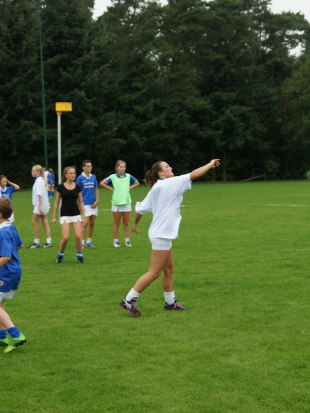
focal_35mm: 82
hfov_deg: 18.0
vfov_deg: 23.9
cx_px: 183
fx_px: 976
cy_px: 209
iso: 320
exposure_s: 1/500
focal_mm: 35
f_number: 3.5
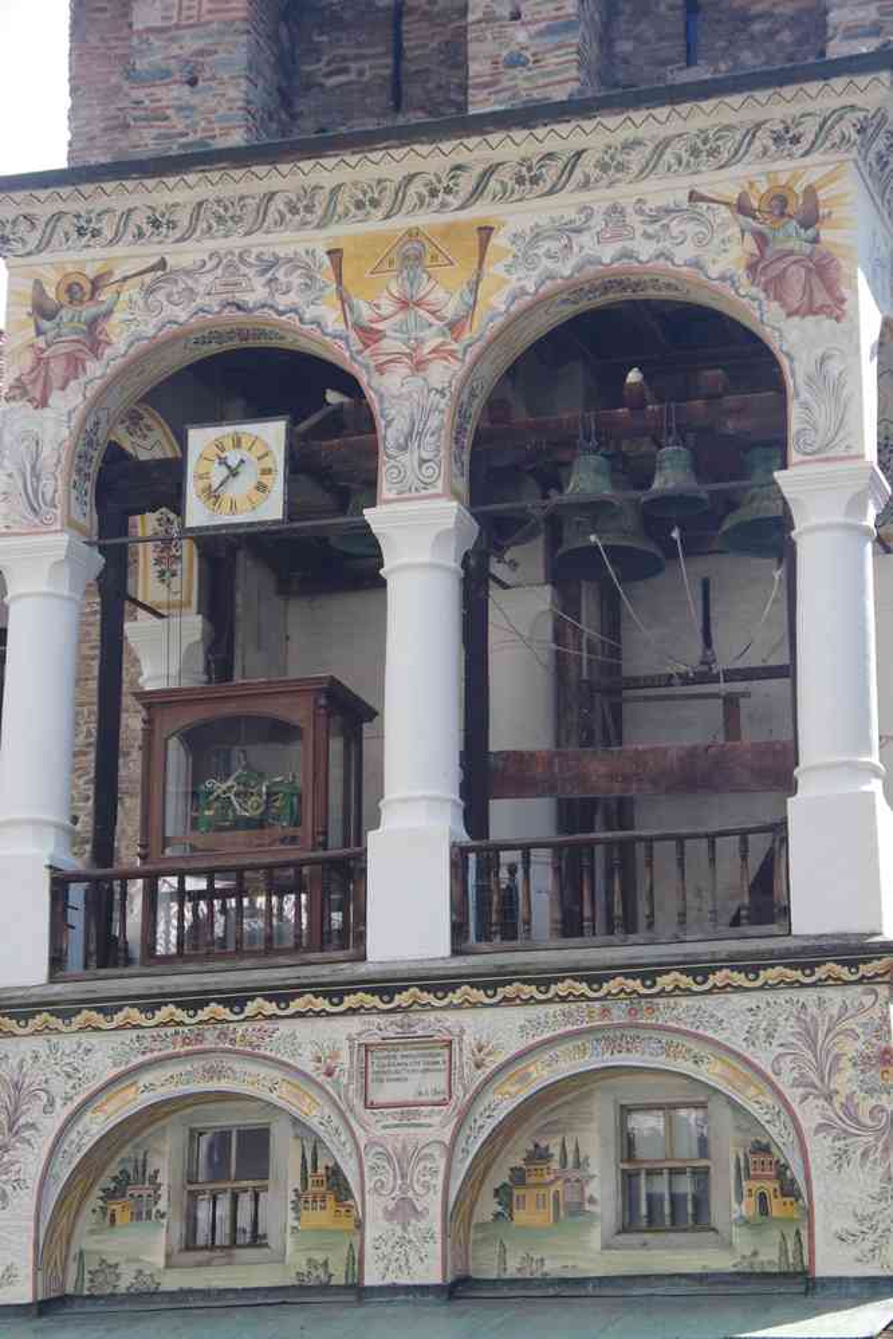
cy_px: 670
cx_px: 446
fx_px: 3069
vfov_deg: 24.6
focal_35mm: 82
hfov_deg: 16.6
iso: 800
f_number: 9
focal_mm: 55
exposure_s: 1/100
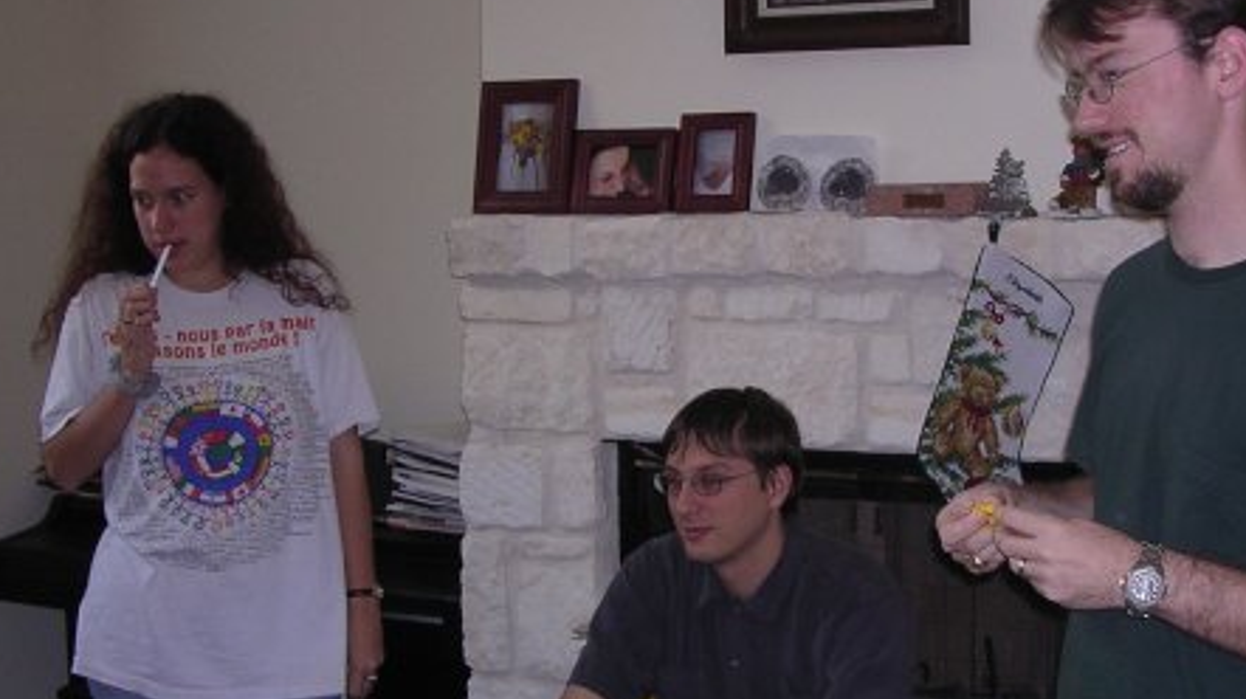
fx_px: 1981
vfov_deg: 20.0
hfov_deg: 34.8
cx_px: 767
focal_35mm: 60
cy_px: 361
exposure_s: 1/60.1
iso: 133
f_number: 2.8
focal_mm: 5.8
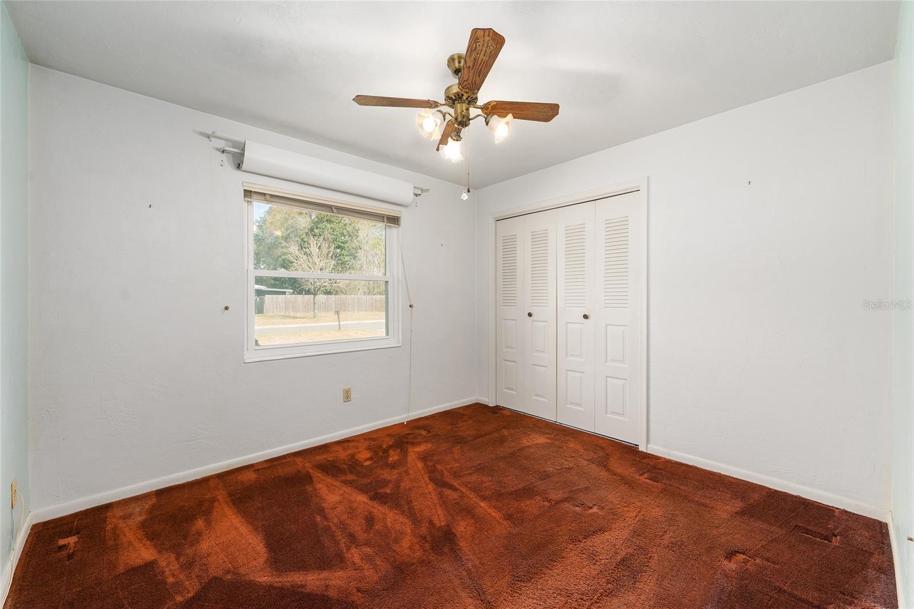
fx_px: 355
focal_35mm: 14
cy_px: 304
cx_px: 457
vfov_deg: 81.2
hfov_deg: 104.3
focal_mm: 14
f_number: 7.1
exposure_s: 1/6
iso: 500
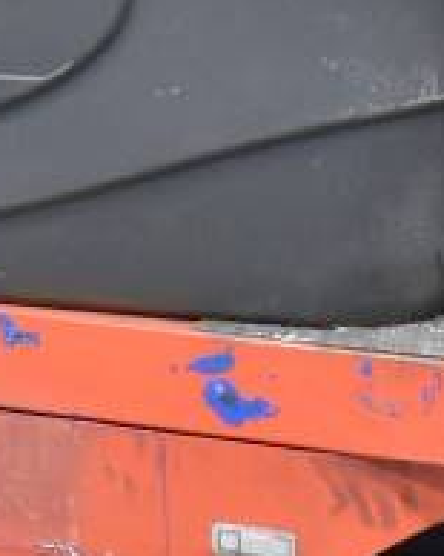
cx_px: 258
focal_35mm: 235
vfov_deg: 8.2
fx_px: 3861
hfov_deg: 6.6
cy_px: -103
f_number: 5.6
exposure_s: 1/20
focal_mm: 27
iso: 1250
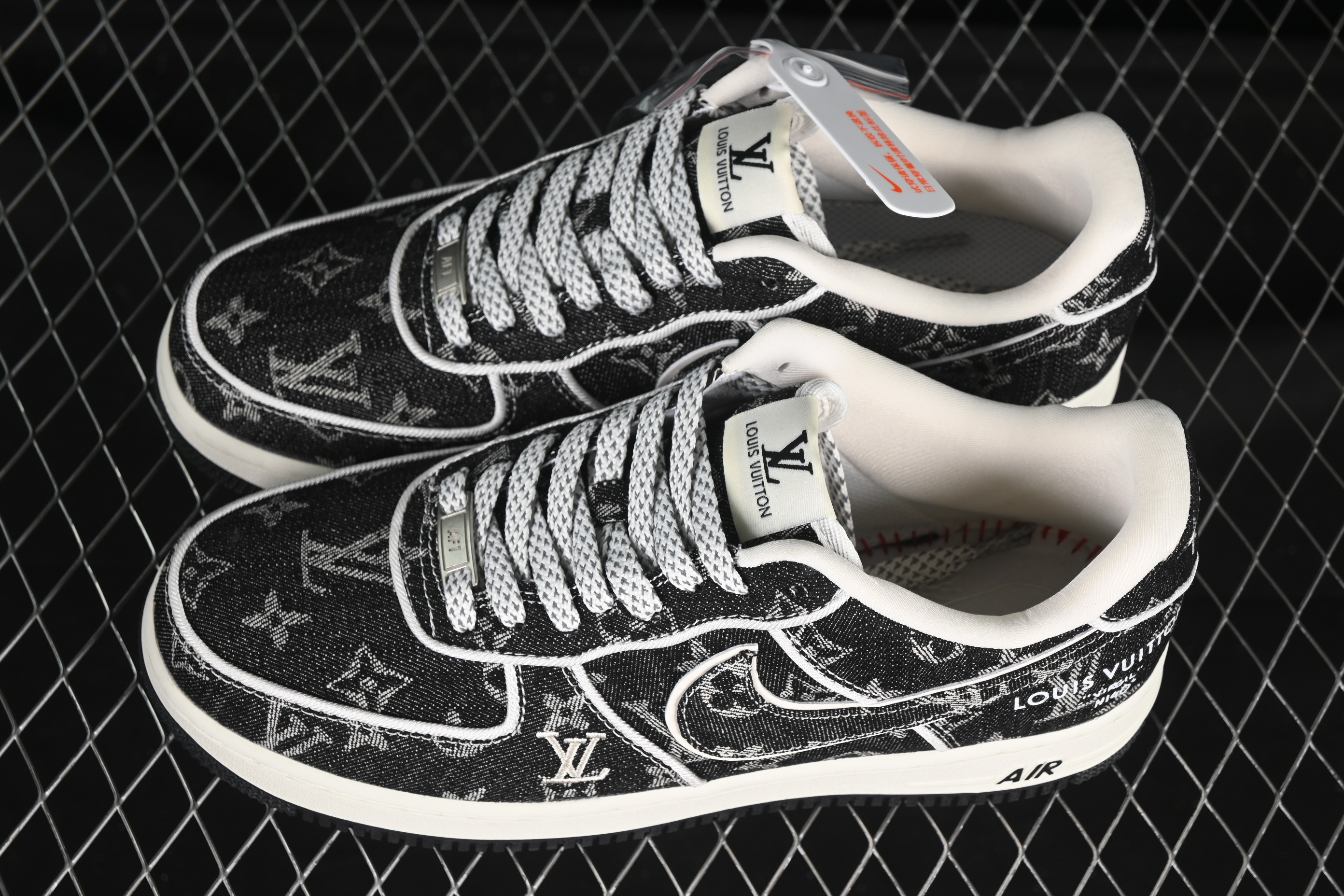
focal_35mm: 75
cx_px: 672
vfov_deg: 18.2
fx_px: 2800
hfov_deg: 27.0
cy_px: 448
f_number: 6.3
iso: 160
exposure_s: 1/50
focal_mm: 50
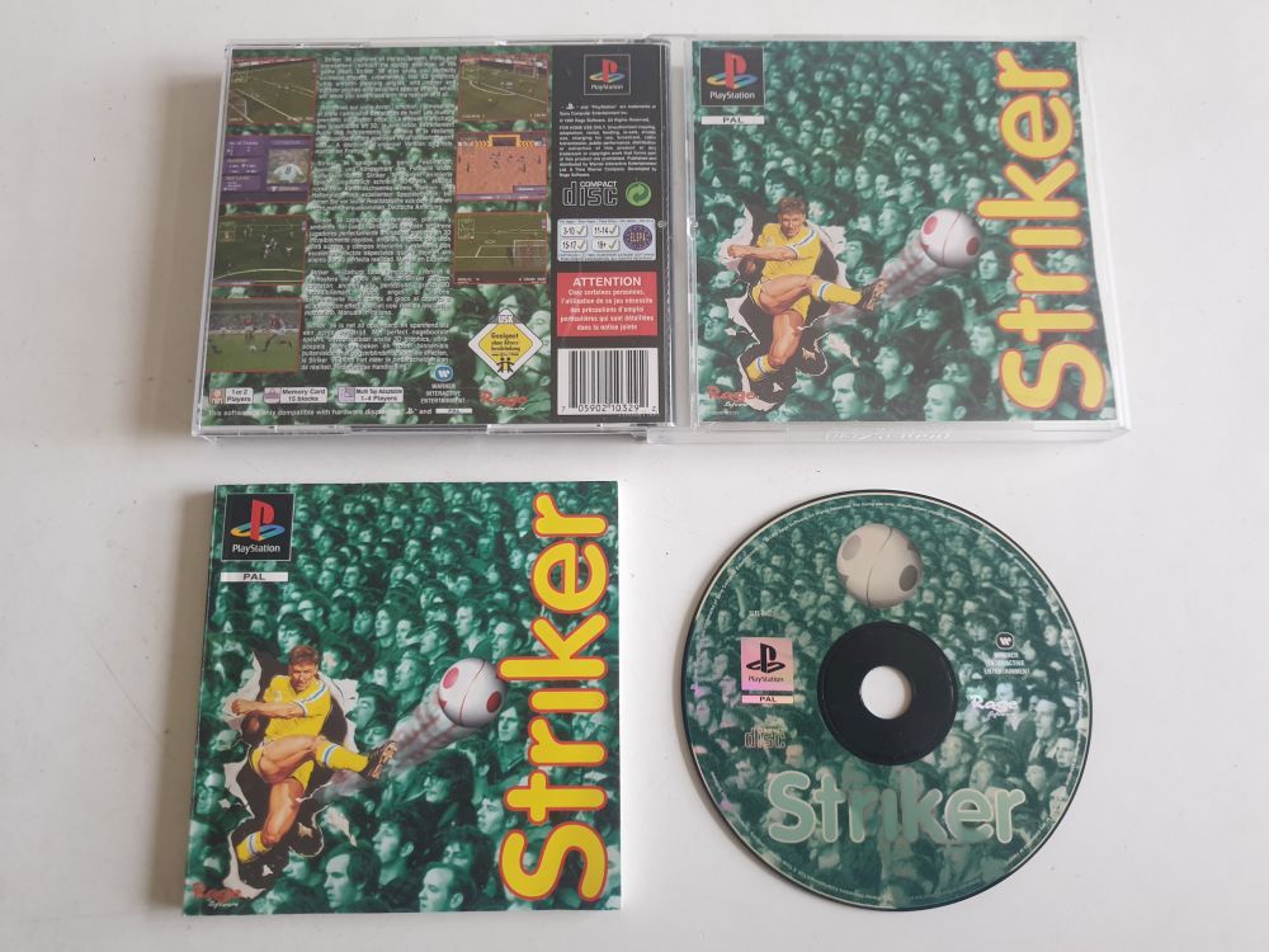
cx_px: 634
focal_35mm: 26
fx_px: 953
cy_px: 476
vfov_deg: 53.1
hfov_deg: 67.3
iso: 125
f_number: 1.5
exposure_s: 1/50
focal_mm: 4.3
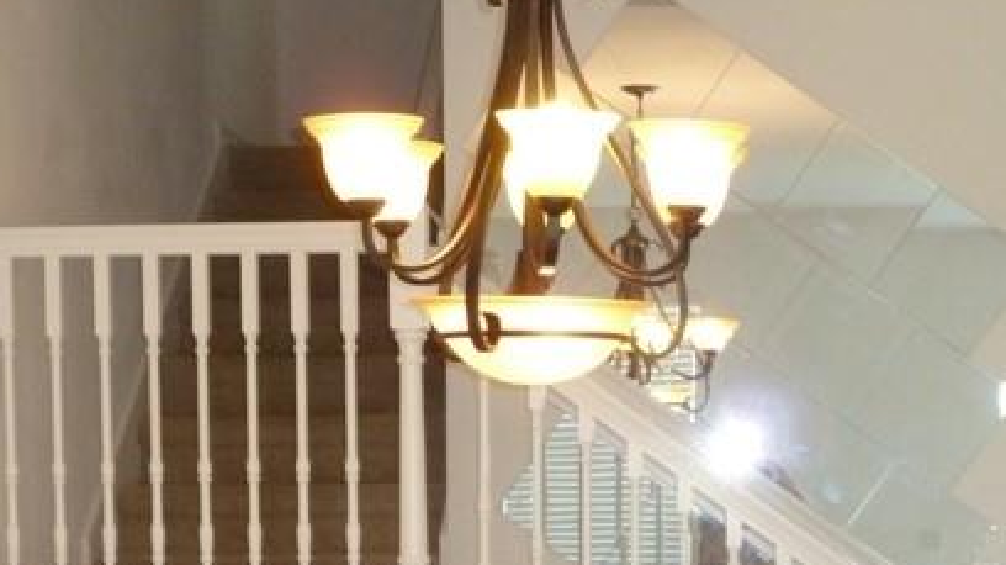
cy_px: 711
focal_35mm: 94
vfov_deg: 12.5
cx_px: 513
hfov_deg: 22.7
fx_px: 2506
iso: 400
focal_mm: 7.3
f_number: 6.3
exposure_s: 1/30
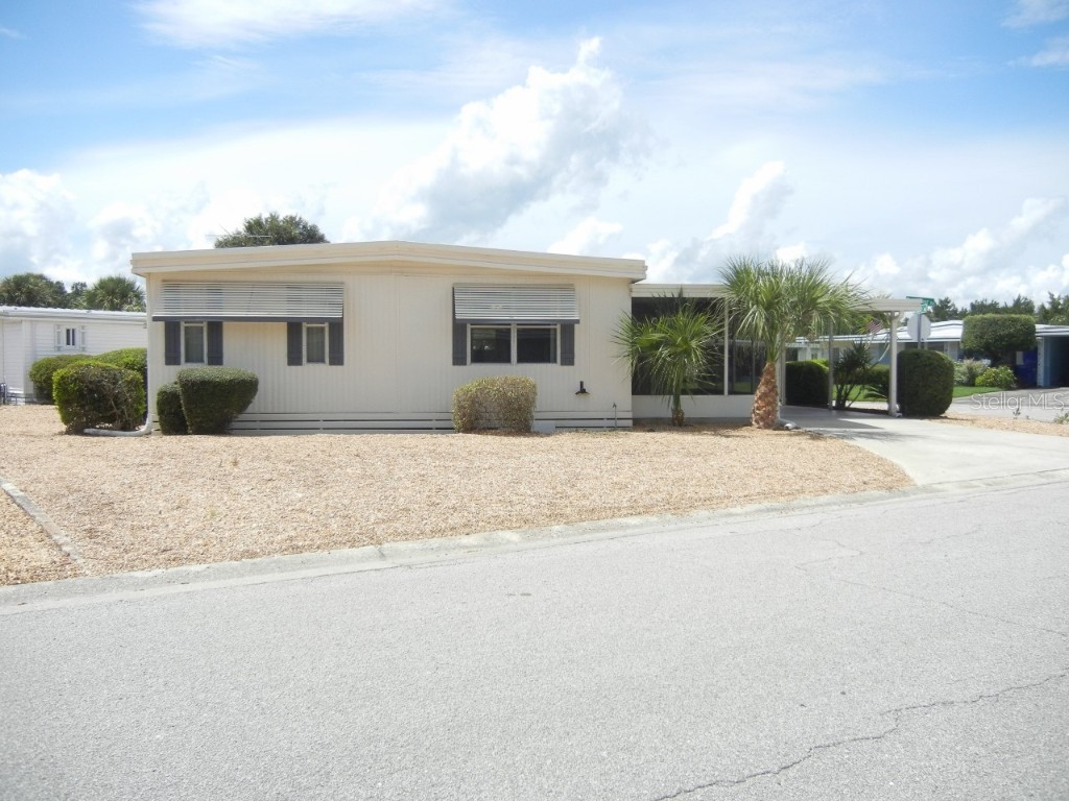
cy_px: 400
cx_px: 534
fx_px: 926
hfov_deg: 60.0
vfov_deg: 46.8
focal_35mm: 30
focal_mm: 5.4
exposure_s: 1/418
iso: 160
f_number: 7
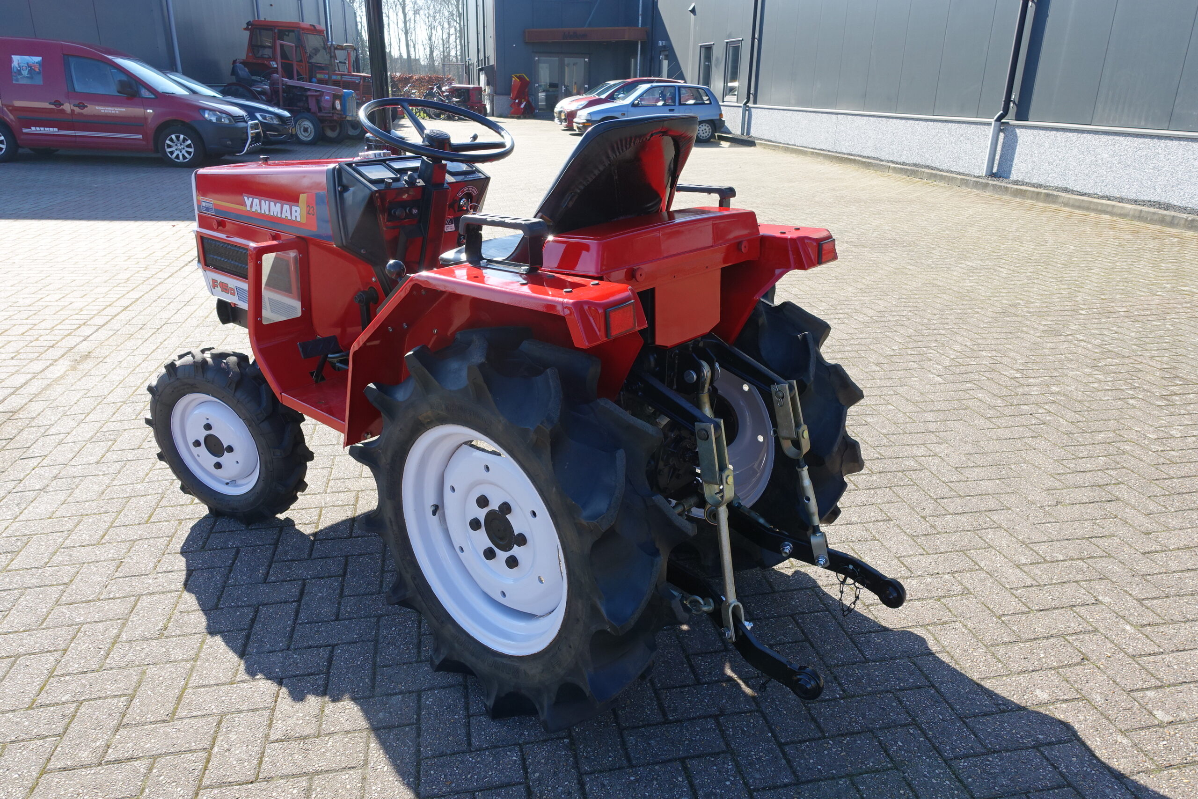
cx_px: 599
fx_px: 799
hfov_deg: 73.7
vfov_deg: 53.1
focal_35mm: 24
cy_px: 400
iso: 125
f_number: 5.6
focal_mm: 8.8
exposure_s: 1/200
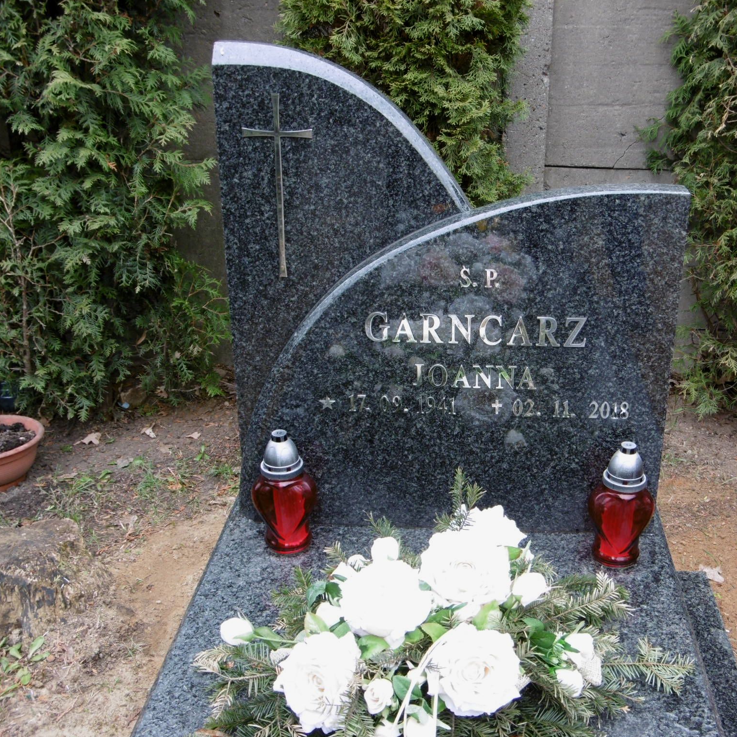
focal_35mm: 45
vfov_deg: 37.6
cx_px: 460
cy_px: 369
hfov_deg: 37.3
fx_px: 1084
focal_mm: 6.8
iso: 100
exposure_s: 1/80
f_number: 3.7
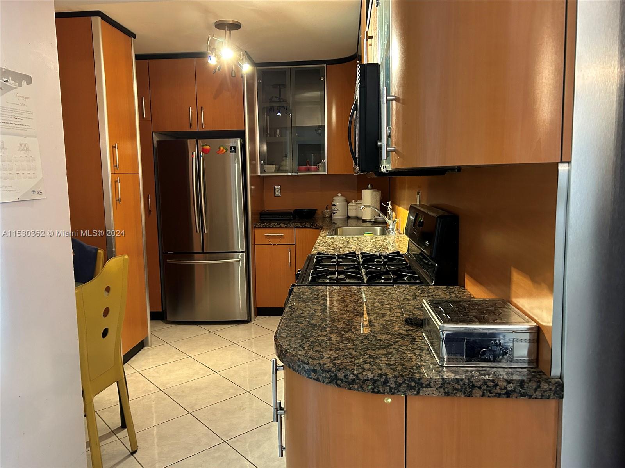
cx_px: 312
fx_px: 469
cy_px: 234
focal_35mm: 26
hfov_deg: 67.3
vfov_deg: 53.1
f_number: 1.5
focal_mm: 5.7
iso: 400
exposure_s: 1/40
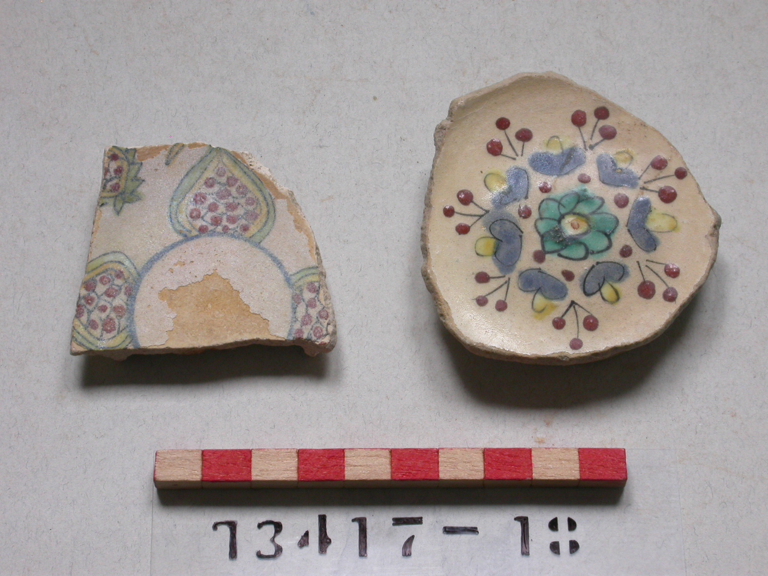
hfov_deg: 15.8
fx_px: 2773
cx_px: 384
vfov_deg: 11.9
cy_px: 288
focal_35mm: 125
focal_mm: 26
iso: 100
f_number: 4.5
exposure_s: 1/35.9
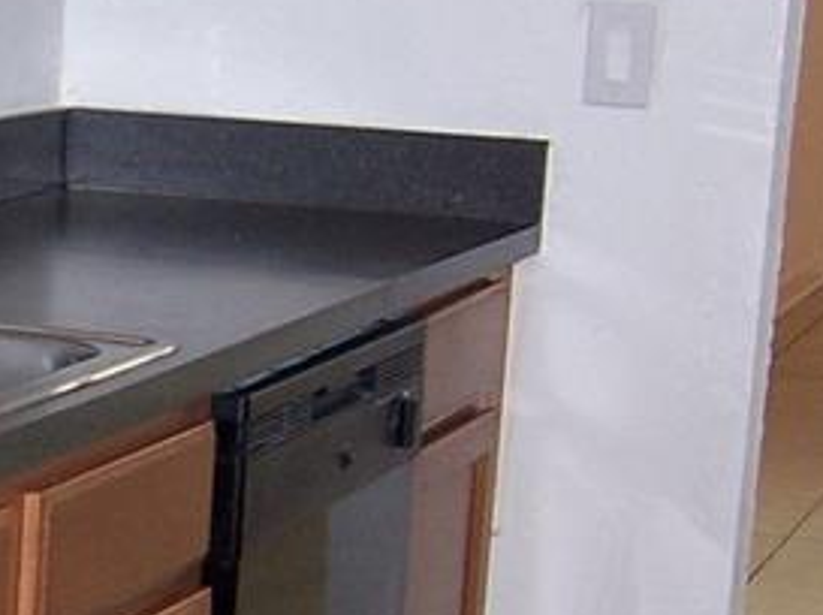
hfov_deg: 14.8
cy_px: 585
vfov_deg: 11.8
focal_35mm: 124
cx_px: -392
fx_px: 2944
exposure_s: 1/60
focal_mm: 5.5
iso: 140
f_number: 2.8
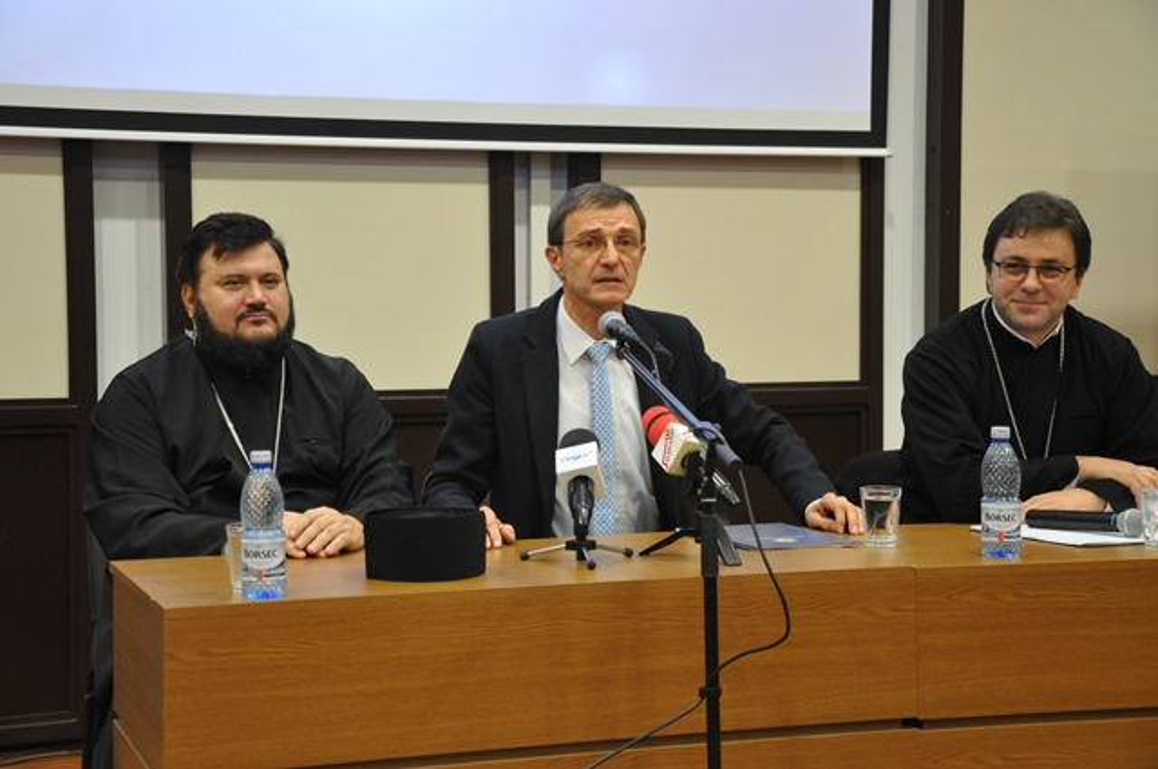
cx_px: 579
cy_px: 384
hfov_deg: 29.9
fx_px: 2168
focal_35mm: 68
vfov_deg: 20.1
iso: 1600
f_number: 4.8
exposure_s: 1/25
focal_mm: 45
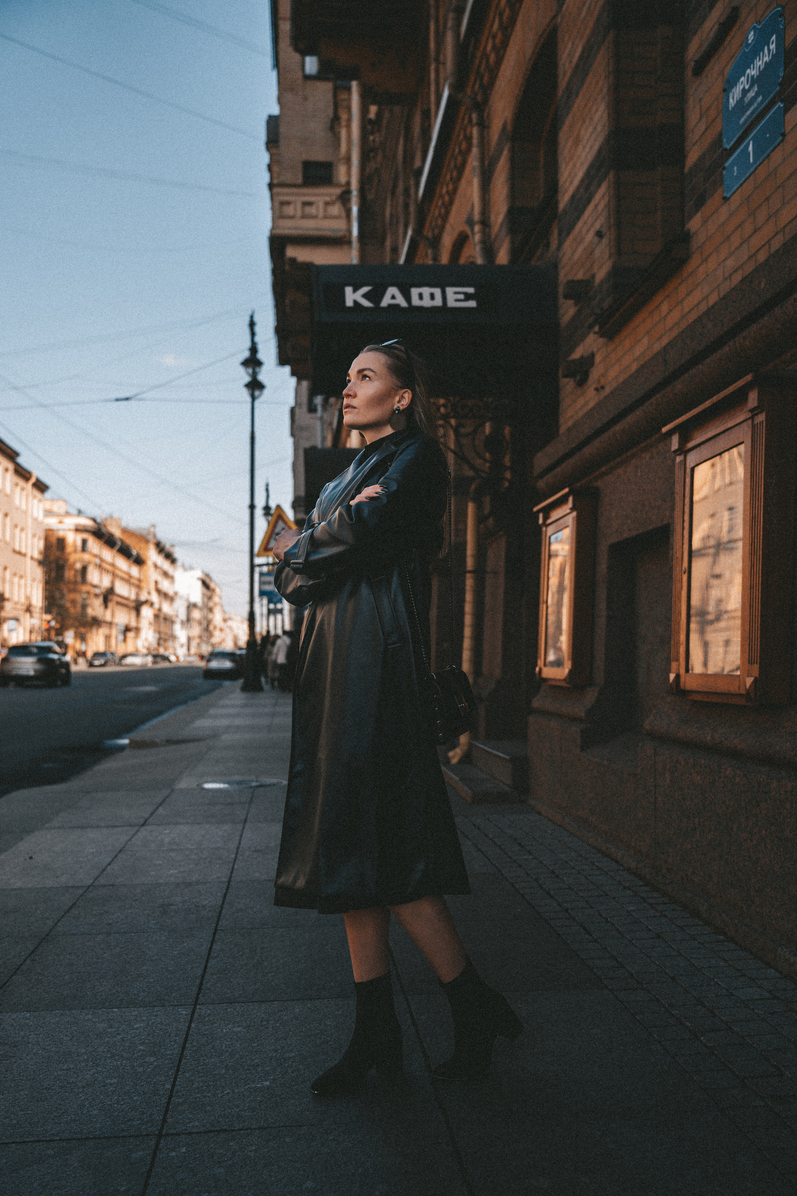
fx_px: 1129
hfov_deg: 38.9
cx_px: 398
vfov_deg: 55.8
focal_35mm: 34
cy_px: 598
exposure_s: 1/500
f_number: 2.8
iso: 100
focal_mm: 34
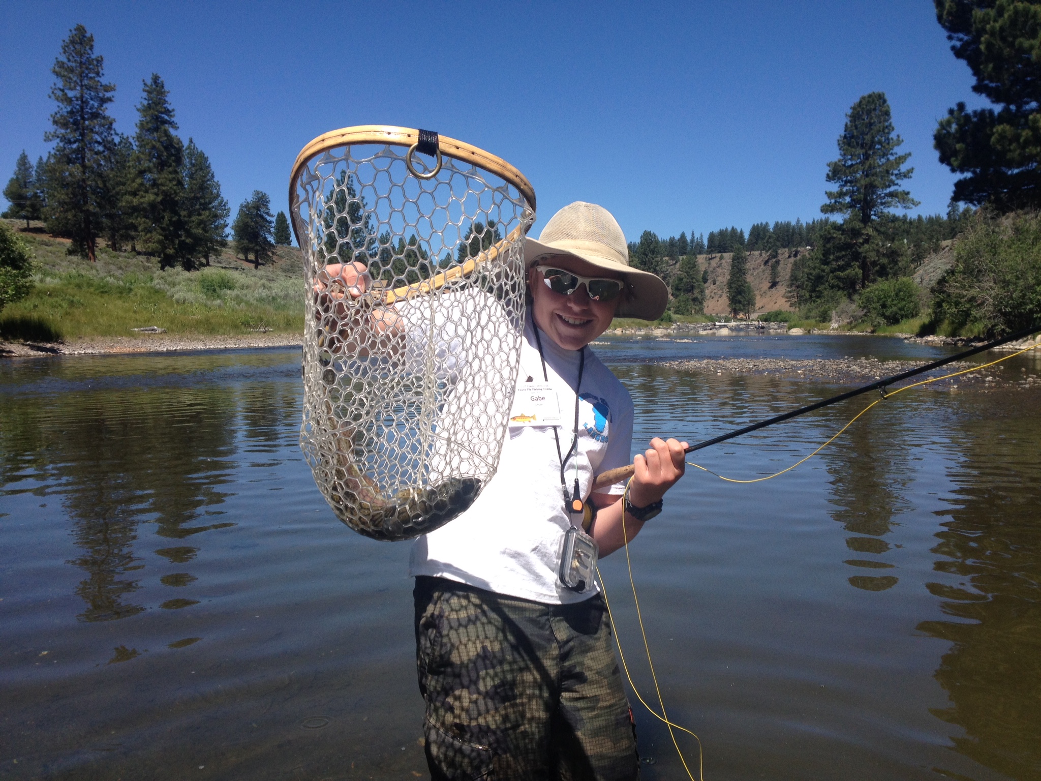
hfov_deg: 52.6
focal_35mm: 35
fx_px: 1053
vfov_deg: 40.7
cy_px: 390
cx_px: 520
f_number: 2.4
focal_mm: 4.28
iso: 50
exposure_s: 1/1672
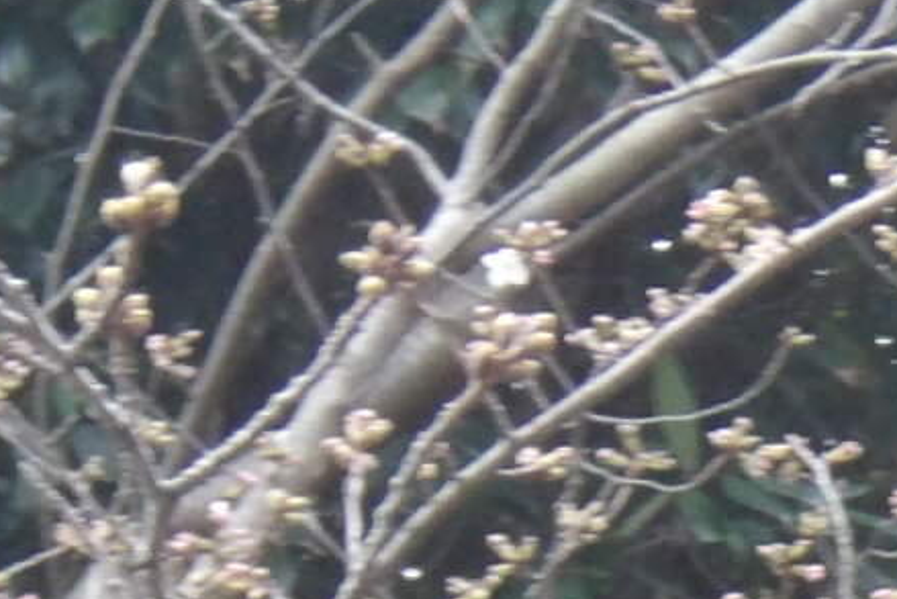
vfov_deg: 2.6
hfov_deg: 3.9
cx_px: 2035
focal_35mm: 524
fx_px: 13060
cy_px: 660
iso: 653
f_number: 6.6
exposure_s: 1/60
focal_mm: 19.6
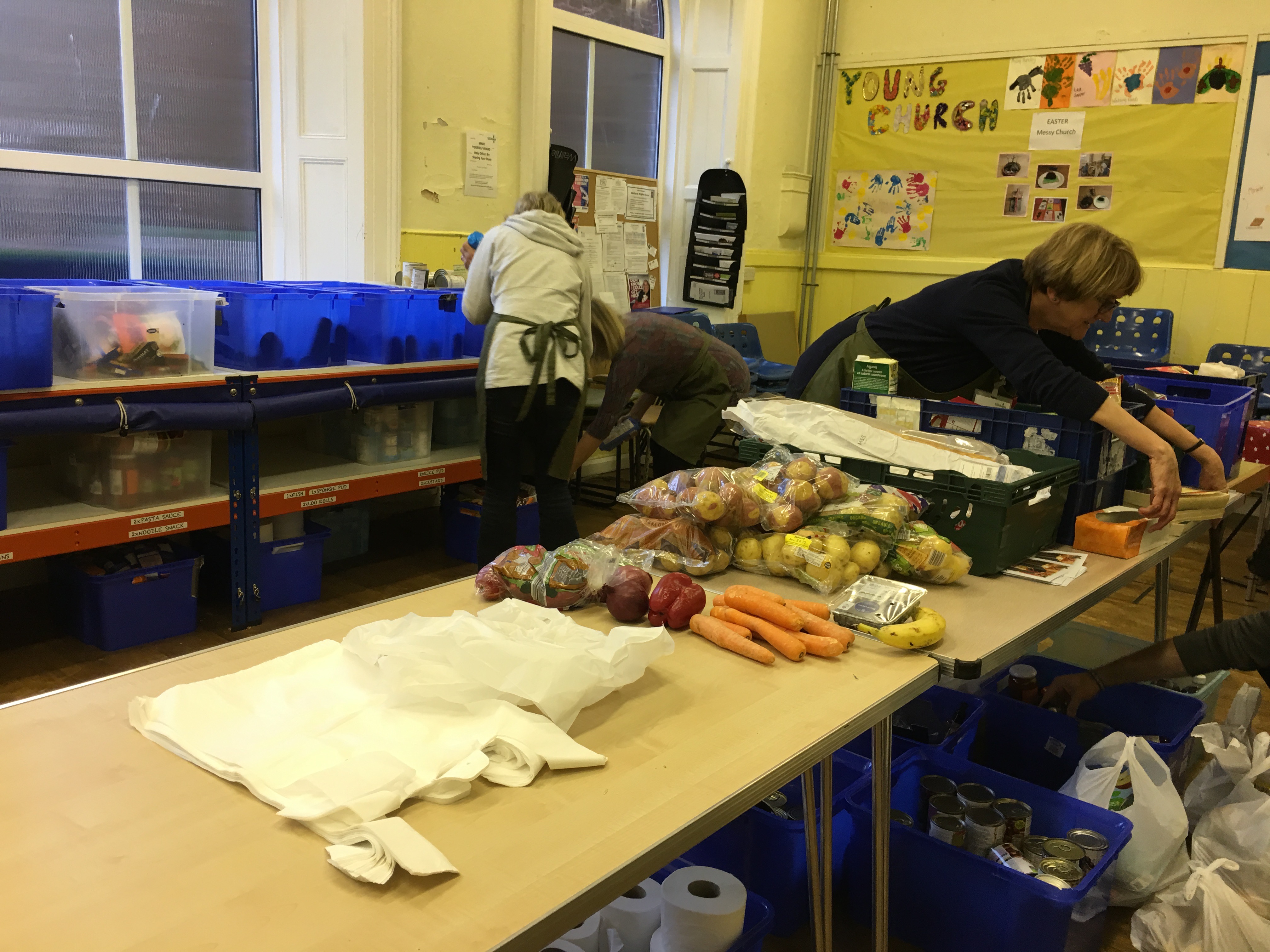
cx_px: 635
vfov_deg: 48.2
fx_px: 1064
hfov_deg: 61.7
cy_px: 476
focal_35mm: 29
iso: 32
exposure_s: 1/17
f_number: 2.2
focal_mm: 4.15
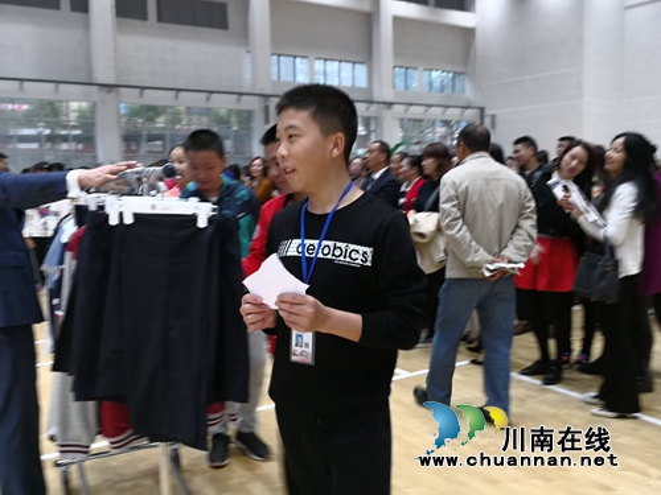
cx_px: 330
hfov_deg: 60.0
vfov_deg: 46.8
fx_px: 573
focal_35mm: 30
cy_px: 248
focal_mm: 3.95
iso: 125
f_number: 1.6
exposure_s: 1/50
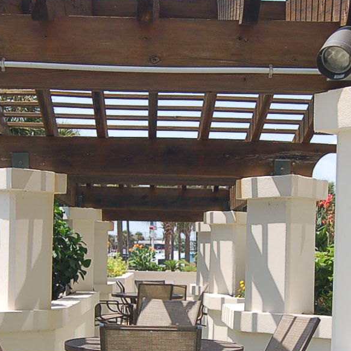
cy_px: 264
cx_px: 177
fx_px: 906
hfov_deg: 21.9
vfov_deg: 21.7
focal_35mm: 79
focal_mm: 24
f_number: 9
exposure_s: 1/320
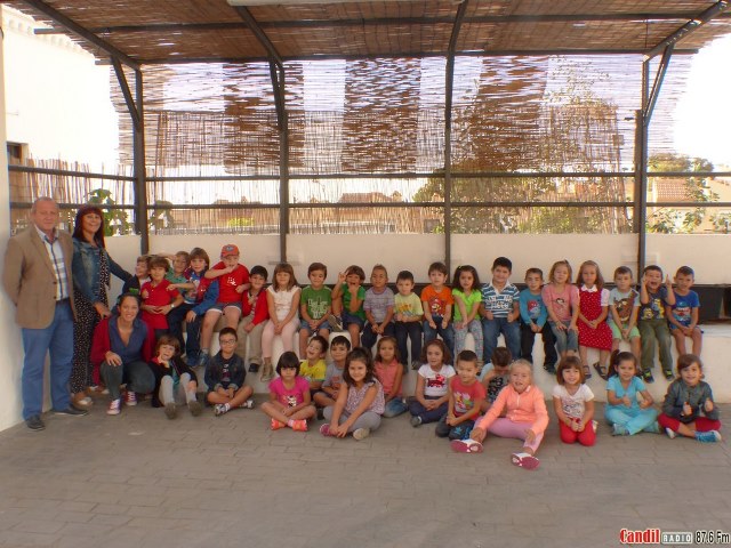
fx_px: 676
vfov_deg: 44.2
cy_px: 274
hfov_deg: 56.8
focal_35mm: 32
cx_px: 366
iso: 160
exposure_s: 1/60
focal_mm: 5.7
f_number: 7.1
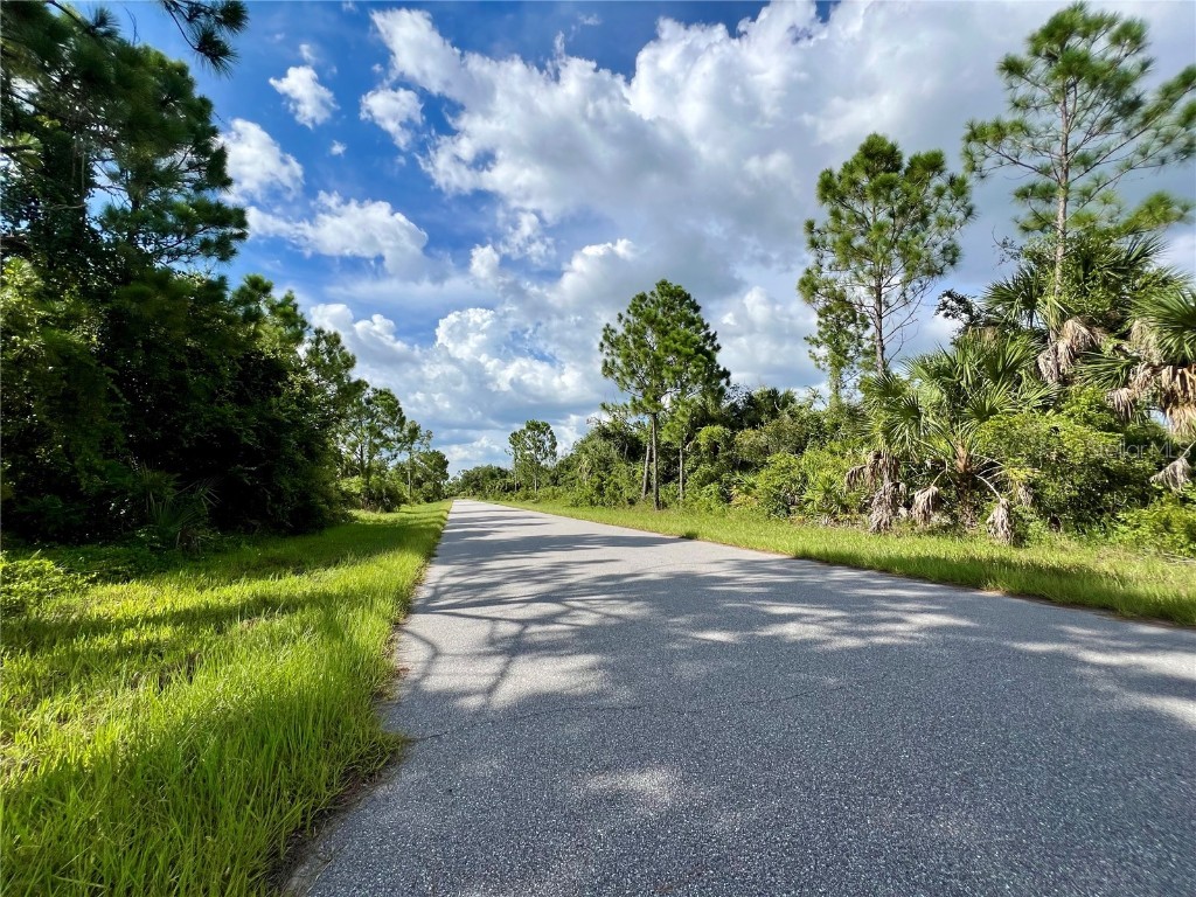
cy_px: 448
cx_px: 598
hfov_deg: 106.2
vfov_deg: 89.9
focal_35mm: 13
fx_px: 449
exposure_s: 1/2481
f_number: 1.8
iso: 32
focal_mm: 1.57
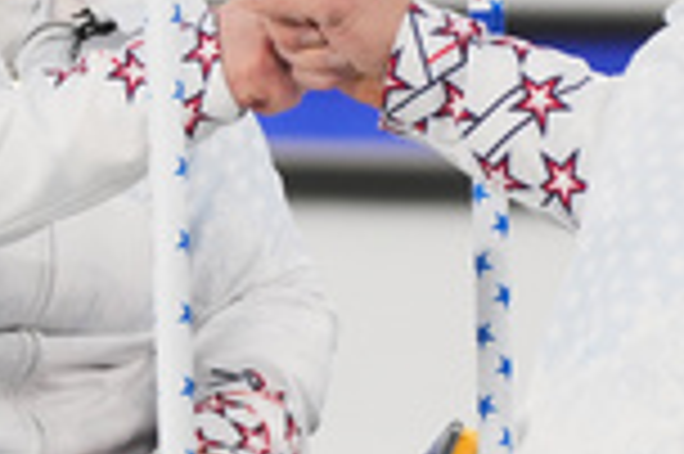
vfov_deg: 1.0
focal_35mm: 1348
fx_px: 25584
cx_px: -166
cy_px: 173
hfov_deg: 1.5
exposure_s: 1/800
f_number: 2.8
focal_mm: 200
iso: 320
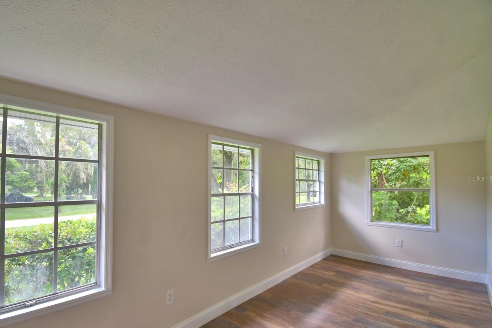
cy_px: 178
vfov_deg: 70.3
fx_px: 232
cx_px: 220
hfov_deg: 92.9
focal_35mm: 17
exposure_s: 1/125
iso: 360
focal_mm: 10
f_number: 4.5
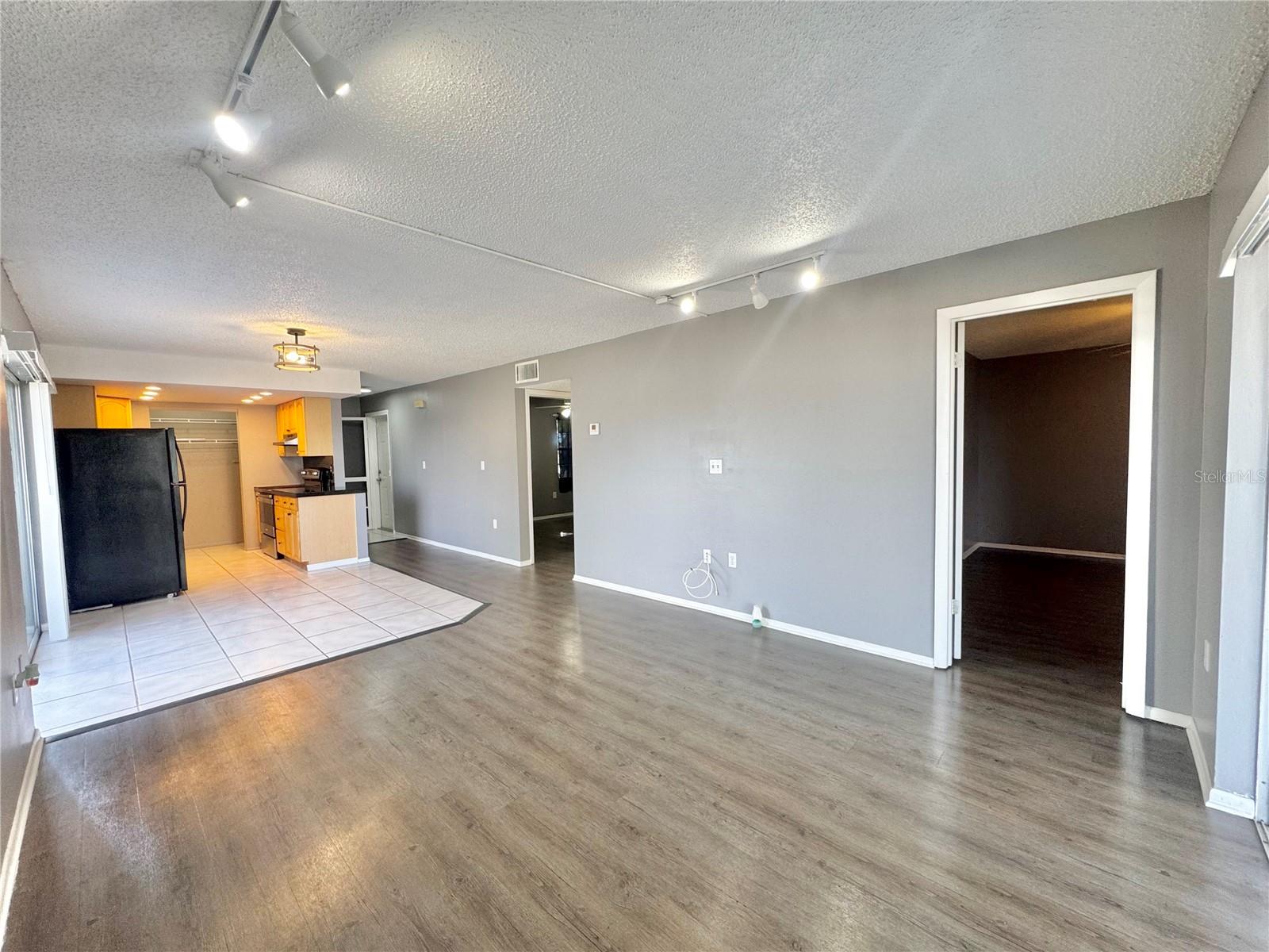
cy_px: 476
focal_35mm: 14
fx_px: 513
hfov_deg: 102.1
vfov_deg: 85.7
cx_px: 634
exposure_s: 1/120
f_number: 2.2
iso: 125
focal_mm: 2.22
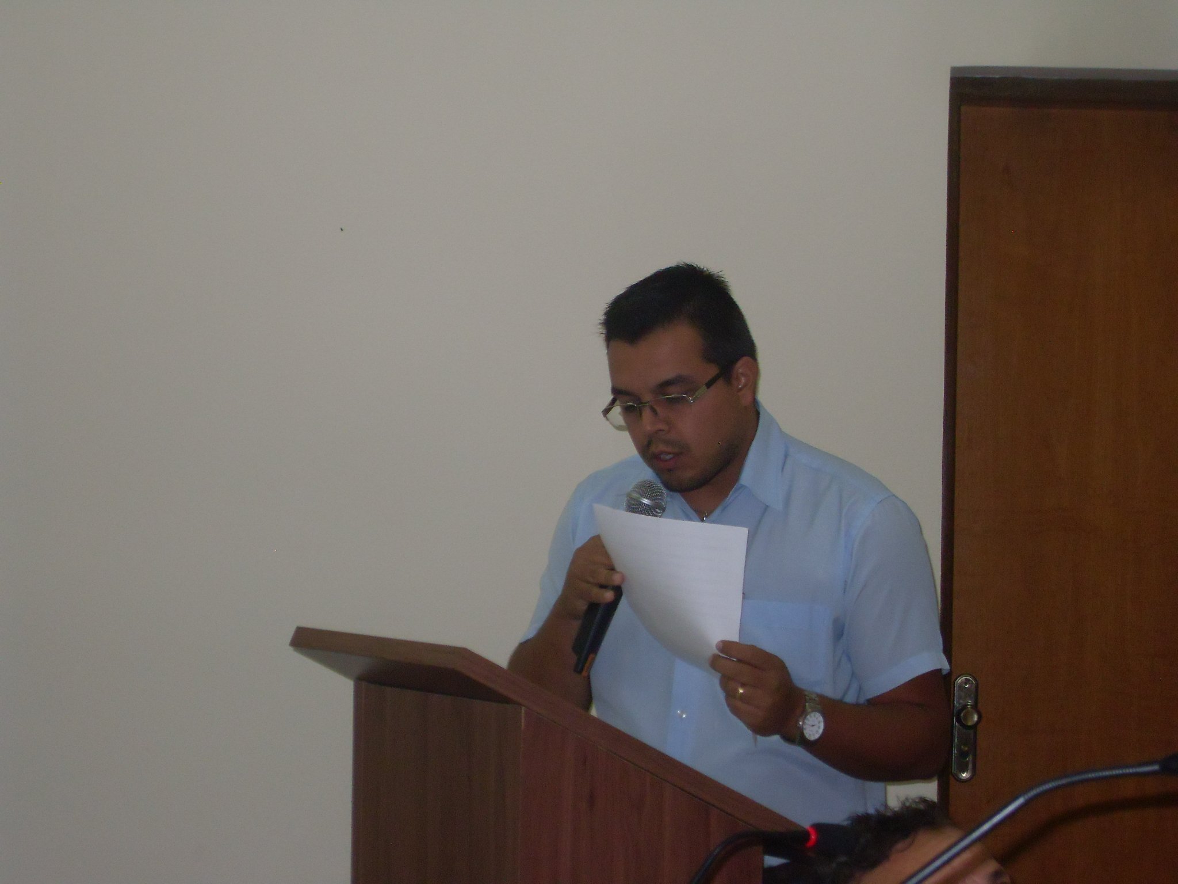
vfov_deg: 15.6
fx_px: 3233
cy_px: 442
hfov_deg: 20.7
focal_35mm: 95
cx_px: 589
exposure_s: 1/90
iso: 240
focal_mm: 15.3
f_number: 4.8
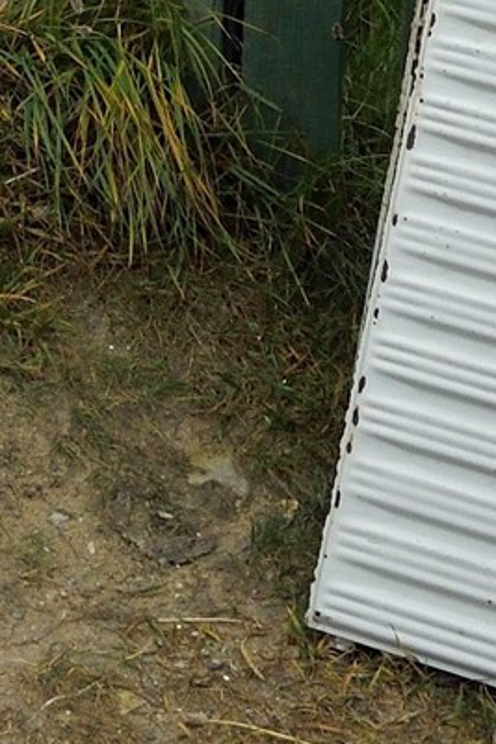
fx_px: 2978
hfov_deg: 9.2
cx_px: -342
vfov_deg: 11.2
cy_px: -1196
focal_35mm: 144
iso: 800
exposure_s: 1/320
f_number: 11
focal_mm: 24
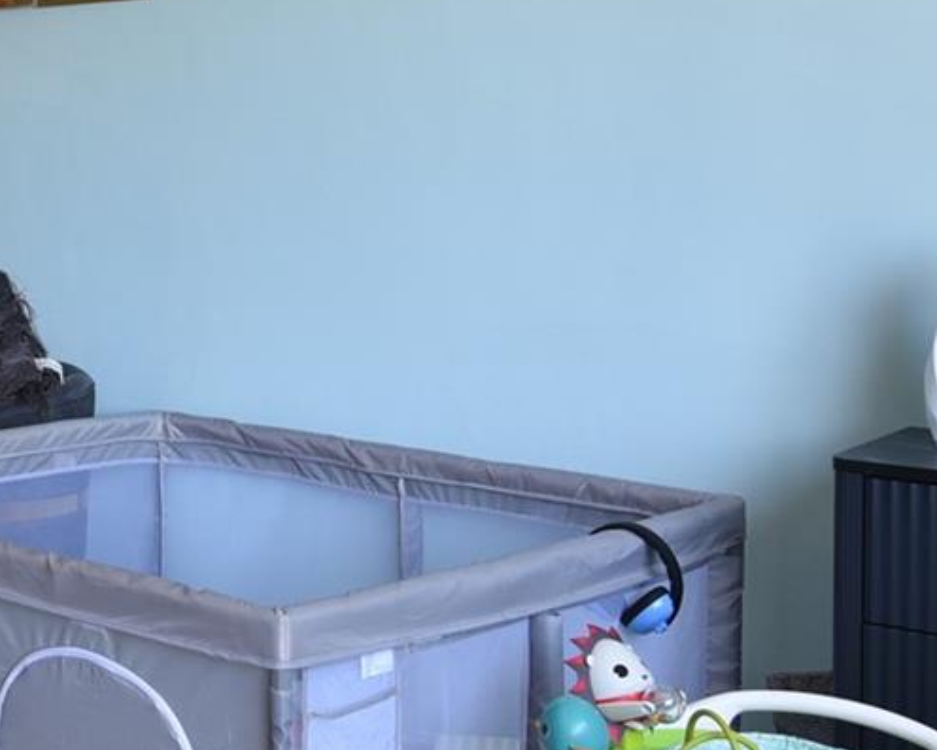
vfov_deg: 24.2
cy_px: 145
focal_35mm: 62
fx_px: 1720
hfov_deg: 26.0
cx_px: -285
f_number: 4
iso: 400
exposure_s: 1/60
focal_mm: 16
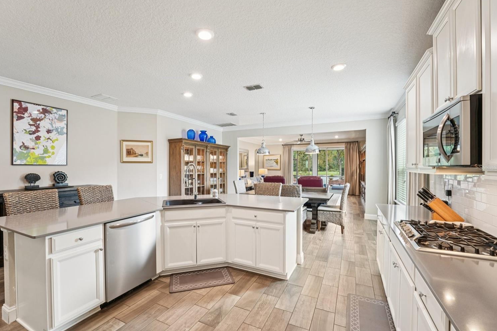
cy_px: 167
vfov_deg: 77.3
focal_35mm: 15
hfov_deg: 100.4
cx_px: 242
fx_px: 207
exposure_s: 1/1.25
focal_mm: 14
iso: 100
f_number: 9
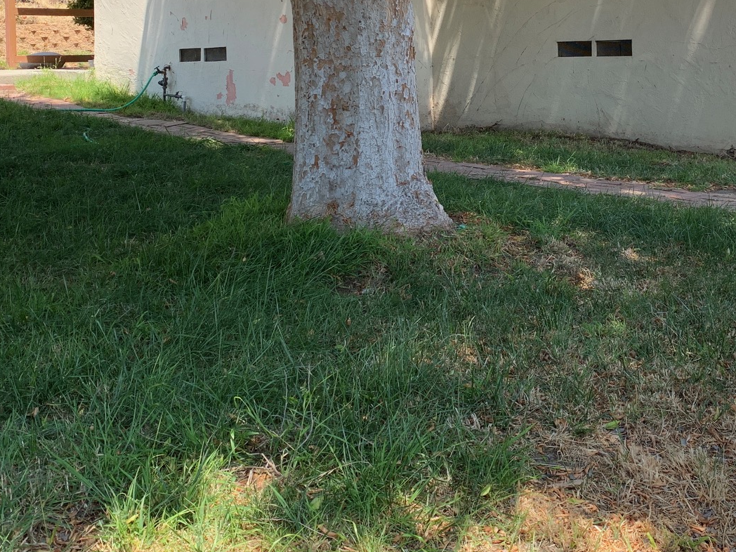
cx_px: 475
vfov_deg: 28.3
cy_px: 89
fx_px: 1063
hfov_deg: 37.9
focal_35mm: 50
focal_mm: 4.25
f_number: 1.8
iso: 25
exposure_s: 1/424
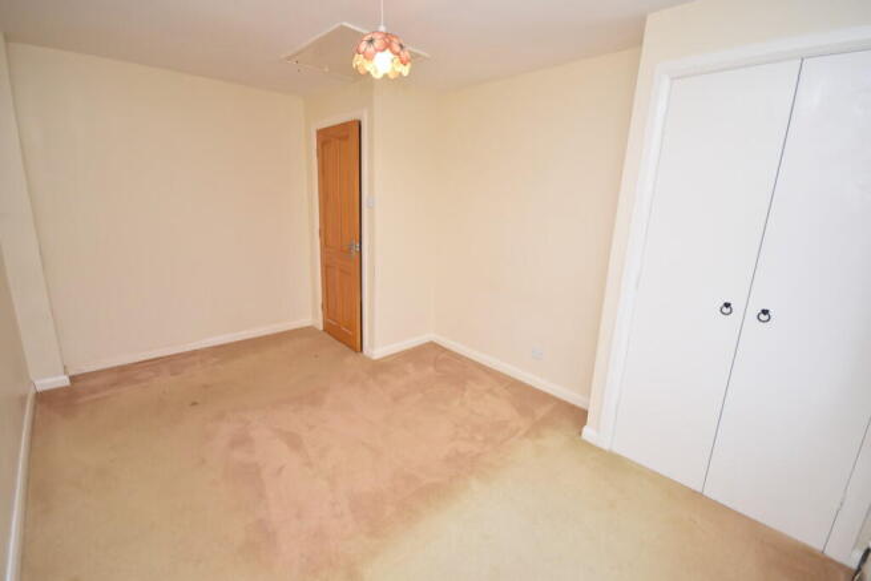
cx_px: 436
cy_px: 290
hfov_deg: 100.4
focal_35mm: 15
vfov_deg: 77.4
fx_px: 363
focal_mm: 10
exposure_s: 1/125
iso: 900
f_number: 4
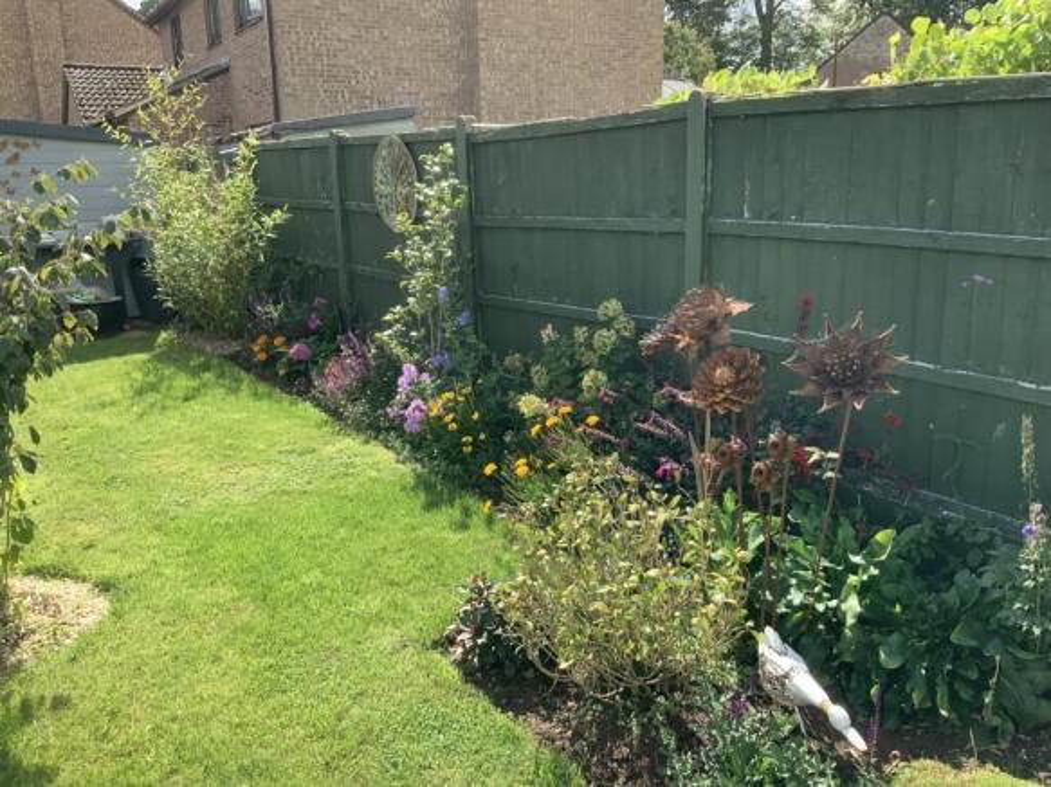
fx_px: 880
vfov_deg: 48.2
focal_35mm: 29
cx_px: 526
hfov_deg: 61.7
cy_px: 394
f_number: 1.8
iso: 16
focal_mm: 3
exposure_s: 1/642
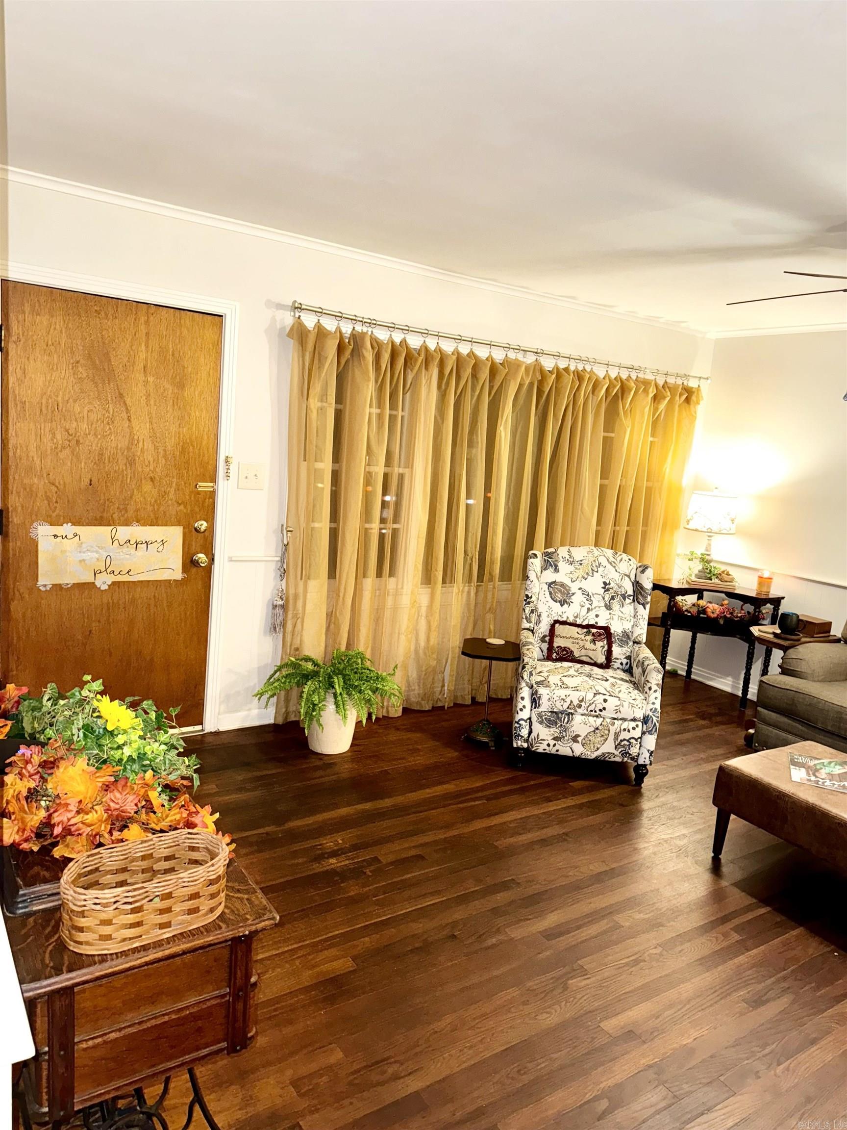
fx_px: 783
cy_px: 565
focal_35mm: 24
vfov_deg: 71.6
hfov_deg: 56.8
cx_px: 424
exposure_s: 1/12
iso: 160
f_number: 1.78
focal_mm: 6.76
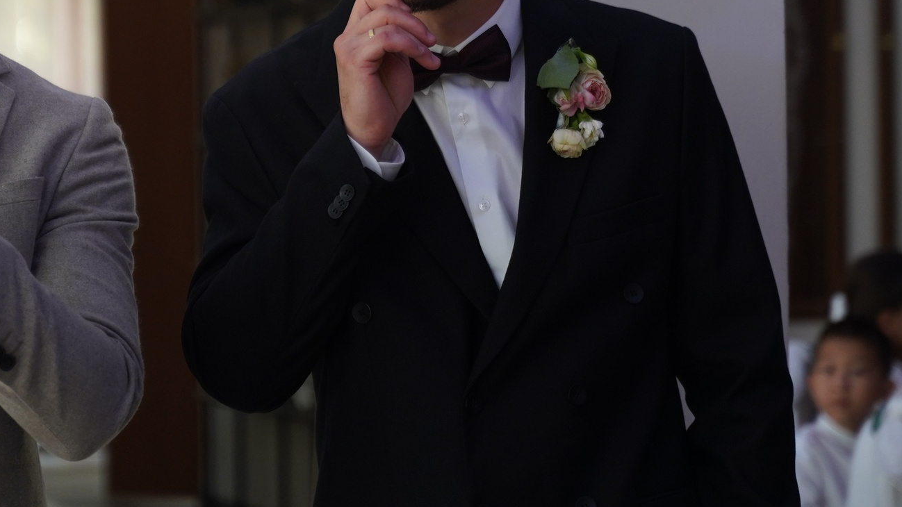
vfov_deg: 7.8
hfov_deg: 13.8
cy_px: -27
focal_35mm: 155
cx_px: 241
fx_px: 3707
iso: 800
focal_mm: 75
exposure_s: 1/160
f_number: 2.8
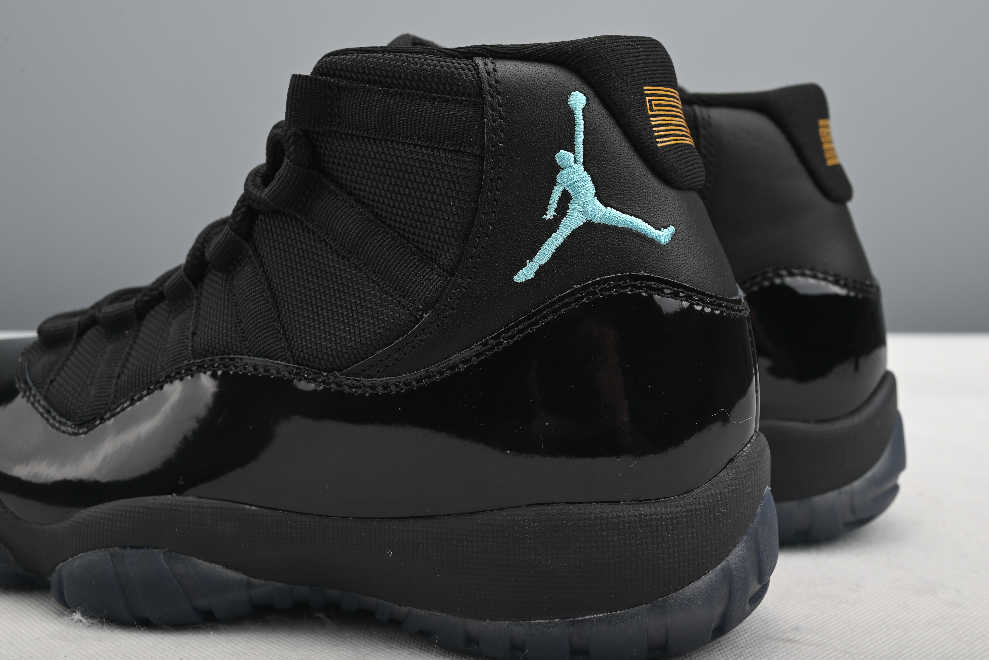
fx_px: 1127
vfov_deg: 32.7
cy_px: 330
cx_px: 494
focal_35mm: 41
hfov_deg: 47.4
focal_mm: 41
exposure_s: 1/200
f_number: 11
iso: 100
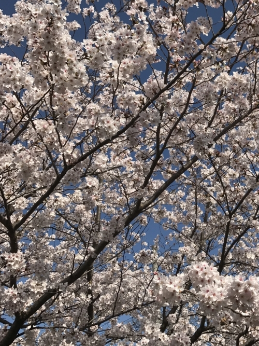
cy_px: 133
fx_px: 429
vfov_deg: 43.6
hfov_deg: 32.9
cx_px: 195
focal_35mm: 43
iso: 20
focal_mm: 3.99
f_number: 1.8
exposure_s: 1/3300
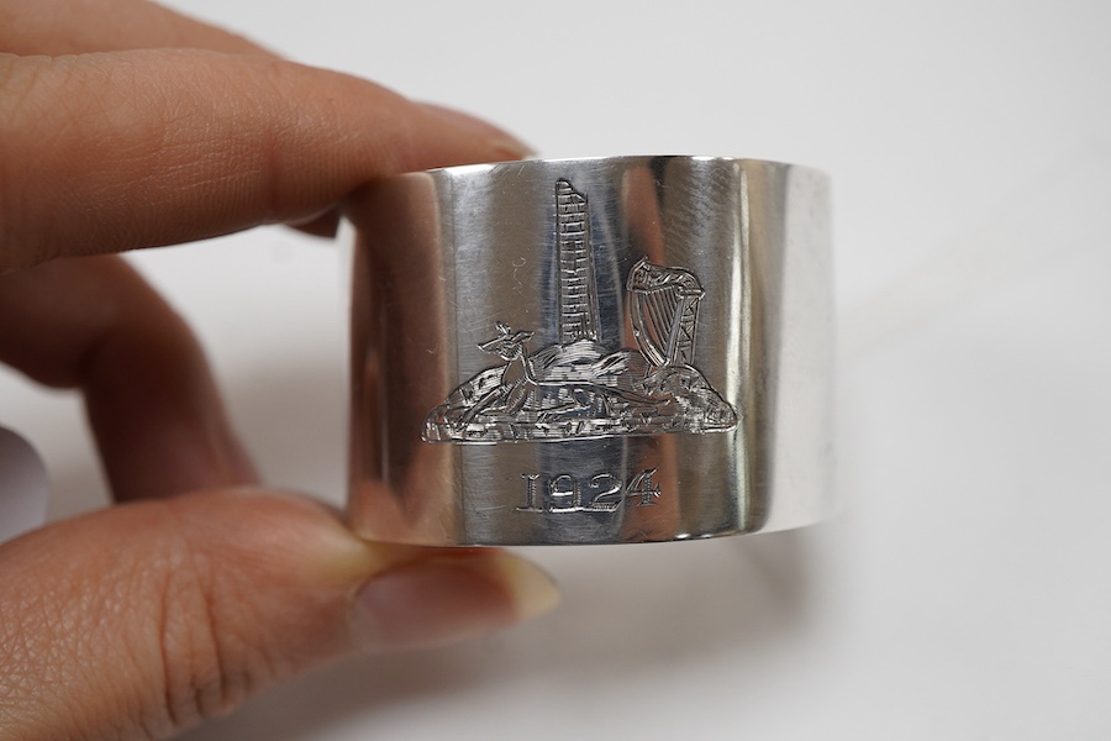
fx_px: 1389
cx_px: 556
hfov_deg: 43.6
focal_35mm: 45
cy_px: 370
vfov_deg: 29.9
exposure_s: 1/125
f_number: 10
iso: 800
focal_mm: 30
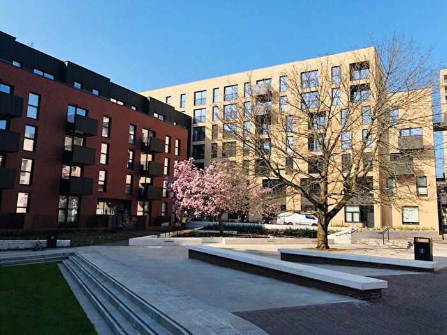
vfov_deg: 49.7
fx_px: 362
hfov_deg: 63.4
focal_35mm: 28
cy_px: 168
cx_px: 224
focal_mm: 4
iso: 20
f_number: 1.8
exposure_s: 1/1453
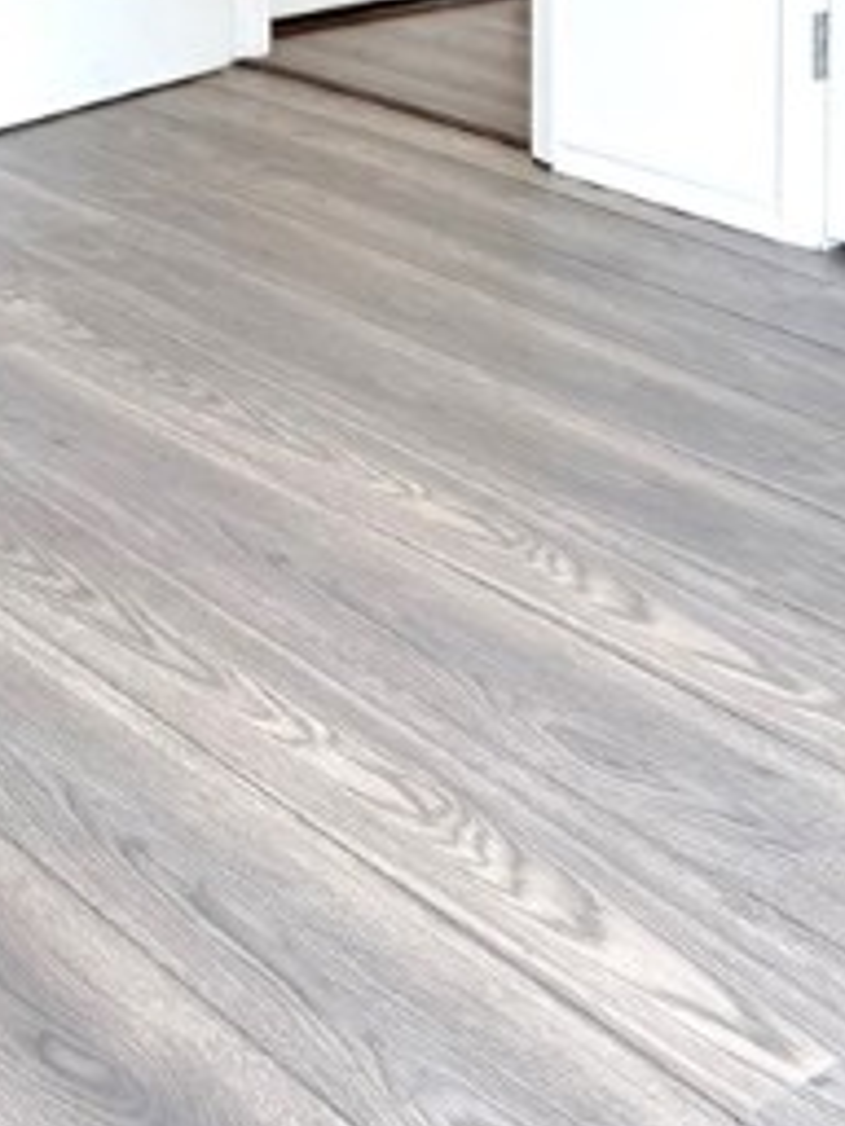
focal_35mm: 72
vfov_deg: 24.8
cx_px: 150
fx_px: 2343
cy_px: -172
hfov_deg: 20.2
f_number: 1.78
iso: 80
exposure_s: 1/120
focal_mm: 6.76
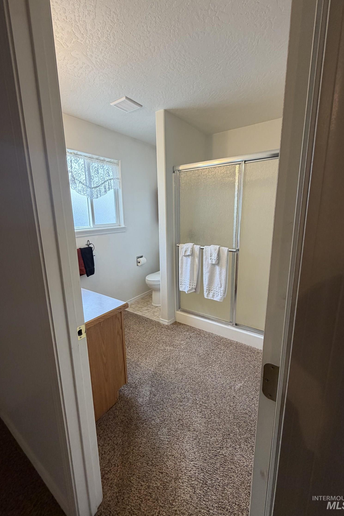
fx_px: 215
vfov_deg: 100.4
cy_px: 257
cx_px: 166
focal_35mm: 15
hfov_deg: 77.3
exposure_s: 1/120
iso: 200
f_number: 2.2
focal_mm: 2.22
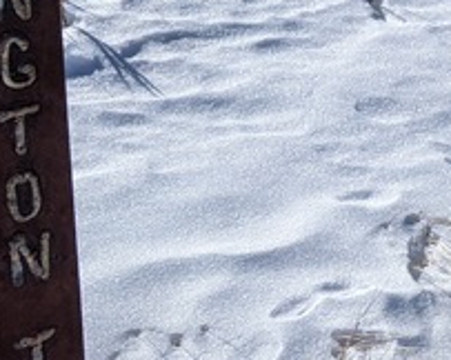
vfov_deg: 11.4
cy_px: -67
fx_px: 1774
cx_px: 695
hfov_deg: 13.6
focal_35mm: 133
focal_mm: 4.44
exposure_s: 1/5882
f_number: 1.8
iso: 64
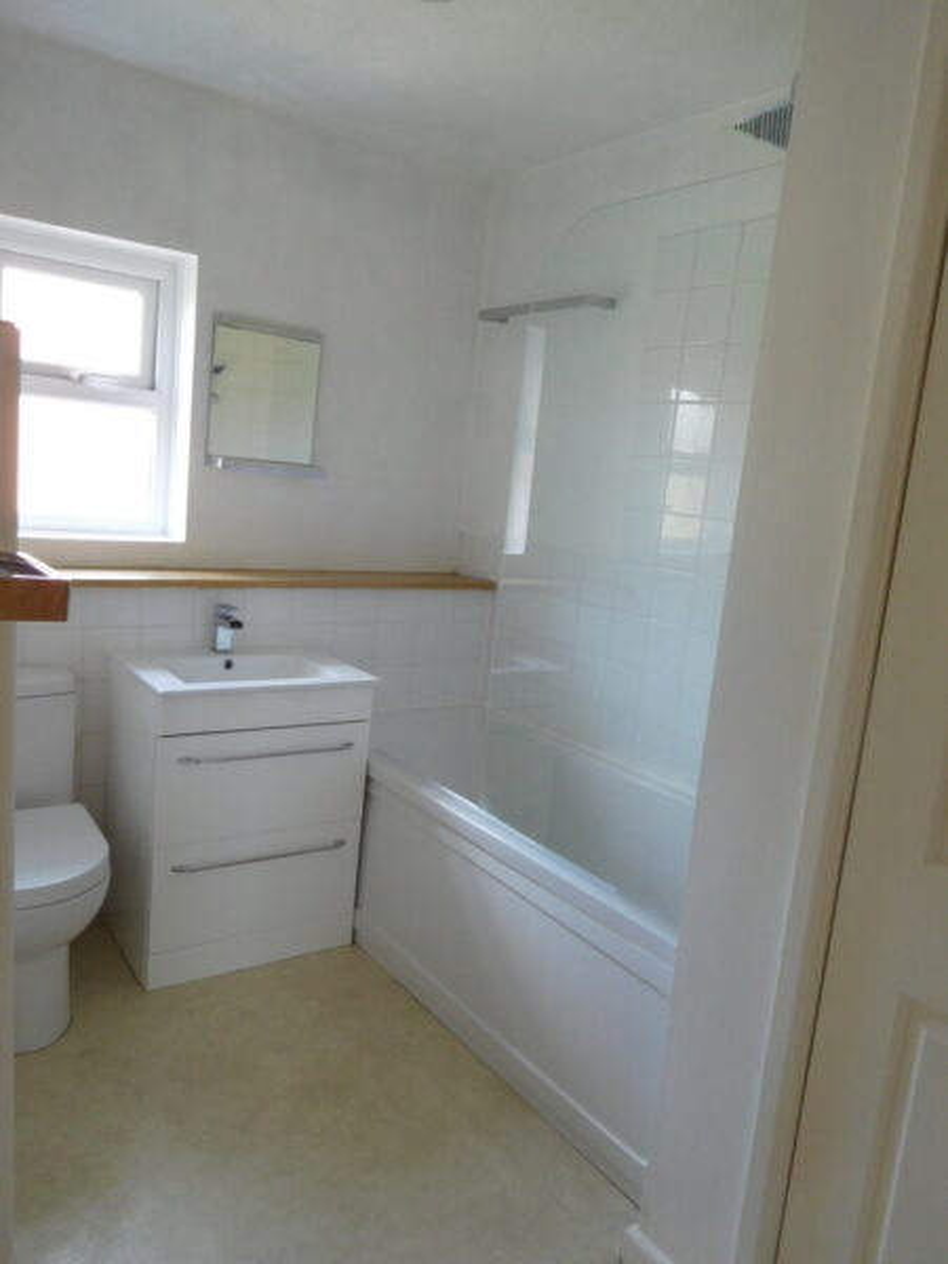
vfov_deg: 69.4
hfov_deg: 54.9
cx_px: 474
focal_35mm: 25
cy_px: 632
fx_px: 913
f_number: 3.4
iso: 220
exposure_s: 1/30
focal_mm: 4.5
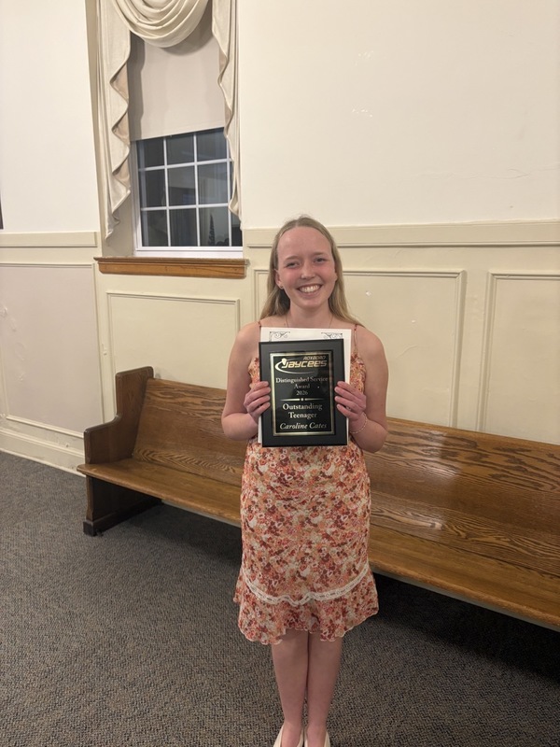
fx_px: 561
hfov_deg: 53.1
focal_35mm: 26
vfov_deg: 67.3
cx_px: 280
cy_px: 374
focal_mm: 5.96
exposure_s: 1/60
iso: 160
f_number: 1.6
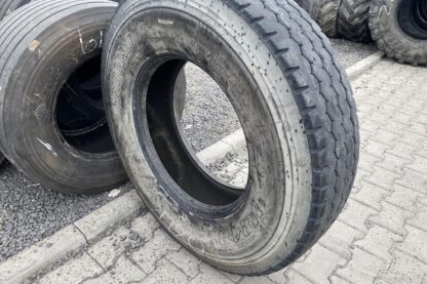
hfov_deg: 65.5
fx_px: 332
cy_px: 136
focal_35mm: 28
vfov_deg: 46.4
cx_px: 215
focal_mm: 4.25
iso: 32
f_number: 1.8
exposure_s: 1/265
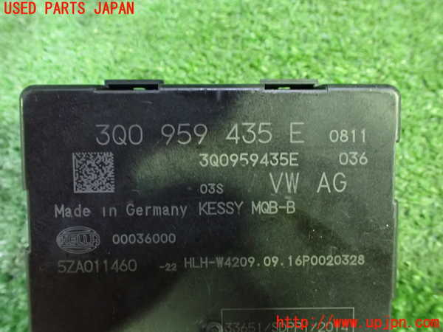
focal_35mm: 30
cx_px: 222
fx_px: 384
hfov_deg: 60.0
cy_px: 166
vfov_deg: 46.8
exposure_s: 1/30
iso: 1250
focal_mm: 5.4
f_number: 2.3
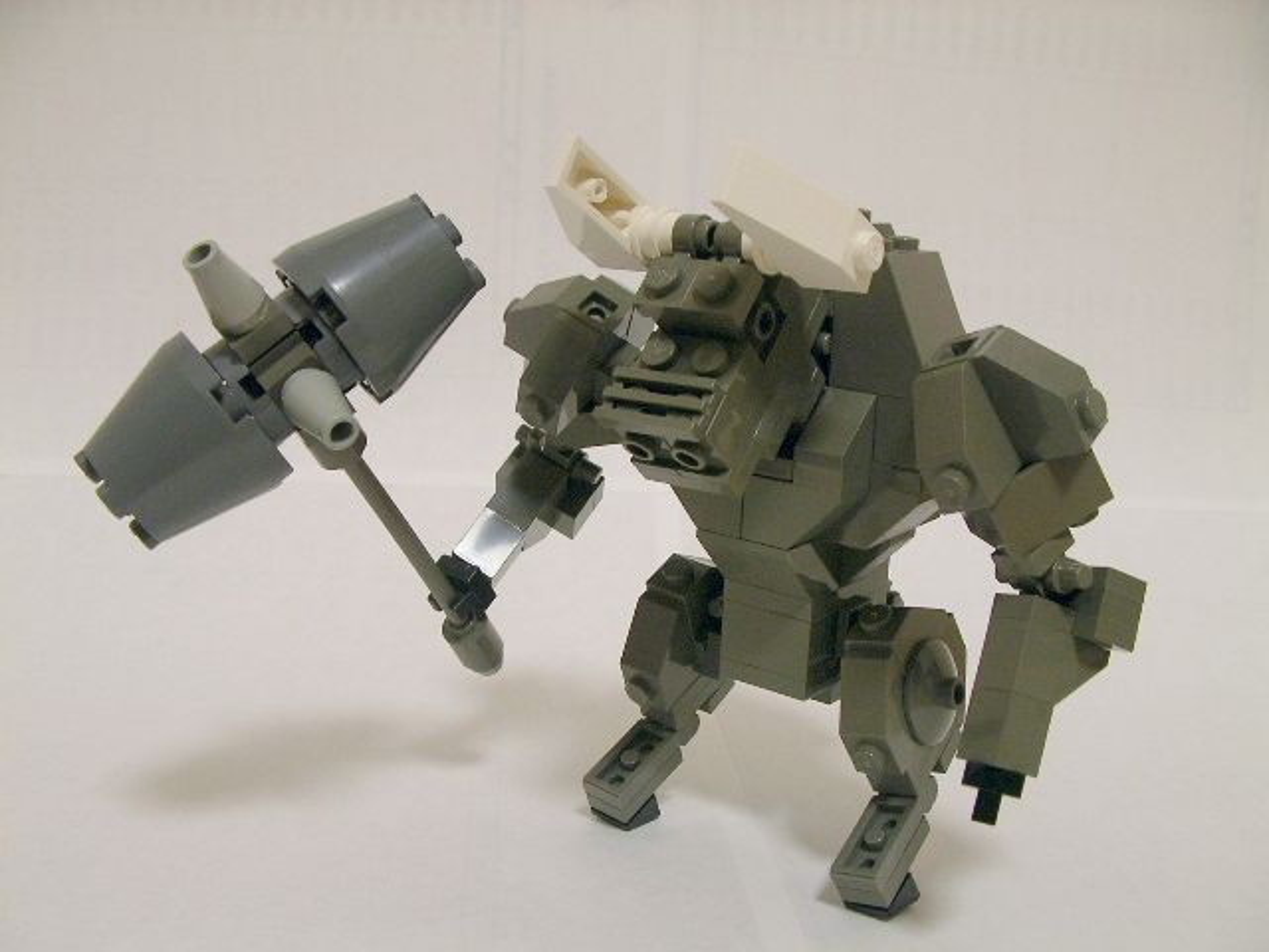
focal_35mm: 38
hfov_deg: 49.0
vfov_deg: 37.7
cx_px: 634
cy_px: 476
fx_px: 1393
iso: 100
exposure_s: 1/13.5
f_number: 3.5
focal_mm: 5.8
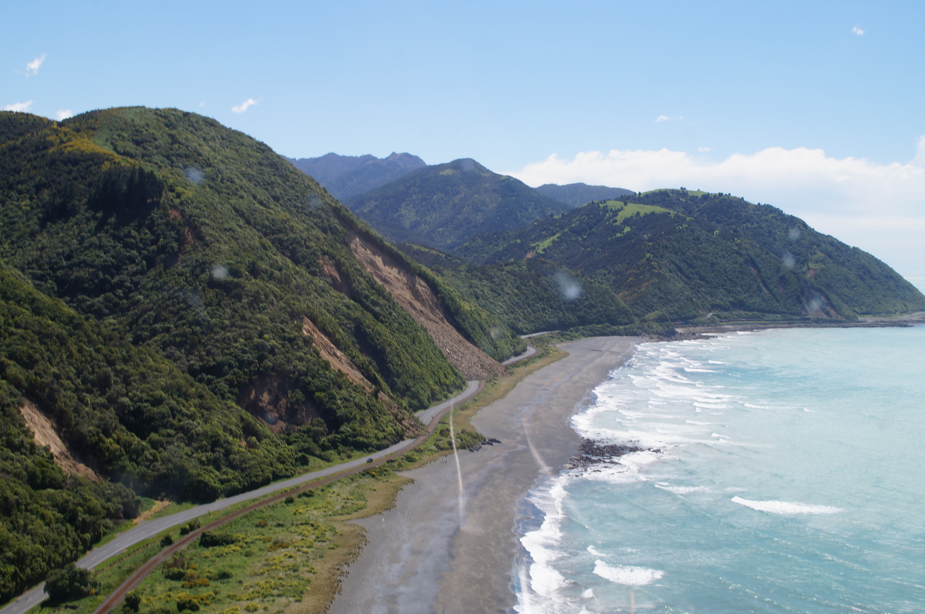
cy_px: 307
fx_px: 1155
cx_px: 462
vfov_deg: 29.8
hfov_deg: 43.6
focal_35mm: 45
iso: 100
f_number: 13
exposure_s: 1/160
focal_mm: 30
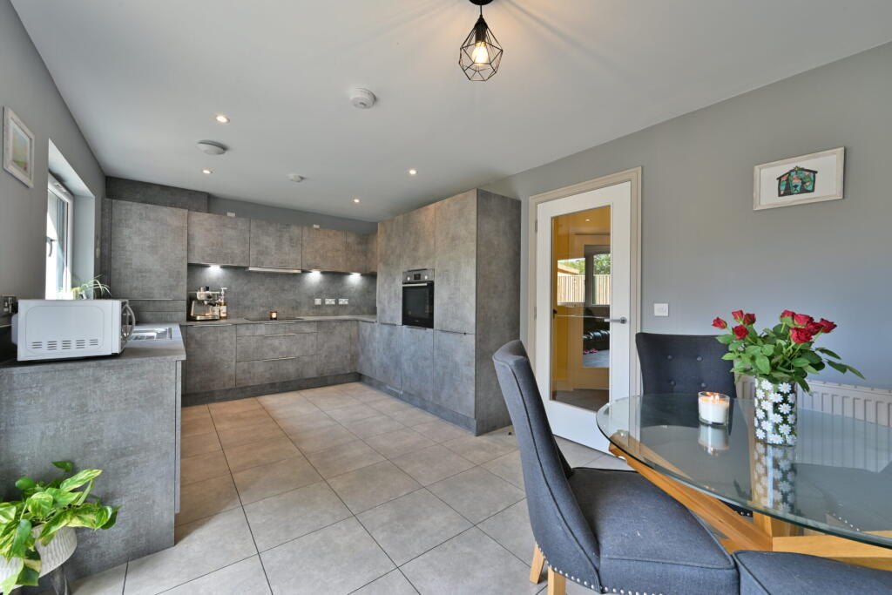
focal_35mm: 14
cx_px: 446
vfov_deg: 81.2
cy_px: 298
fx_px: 347
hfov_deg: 104.2
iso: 125
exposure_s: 1/3
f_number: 11
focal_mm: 14
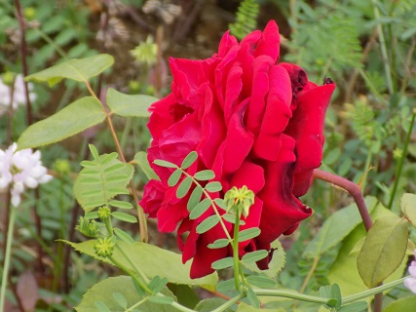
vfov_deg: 7.9
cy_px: 138
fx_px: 2271
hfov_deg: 10.5
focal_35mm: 189
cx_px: 218
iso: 200
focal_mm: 29.9
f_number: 5.3
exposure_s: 1/30
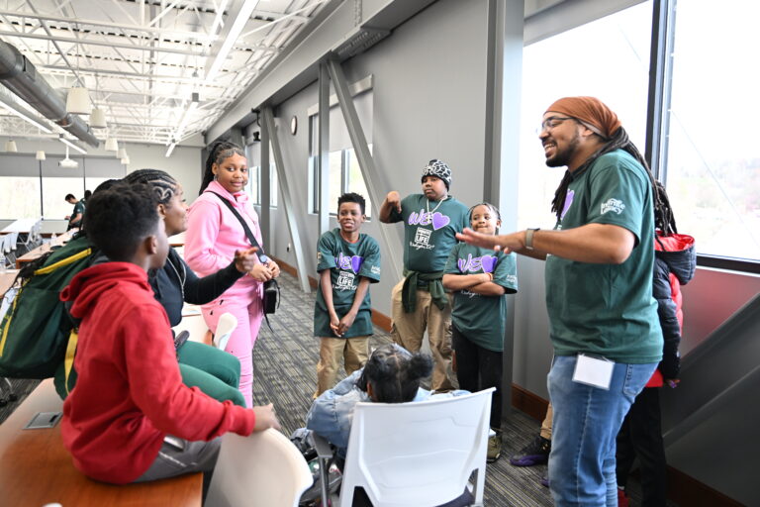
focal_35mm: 28
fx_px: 591
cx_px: 380
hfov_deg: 65.5
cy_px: 254
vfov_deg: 46.4
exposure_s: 1/125
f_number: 2.8
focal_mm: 28
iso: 1000
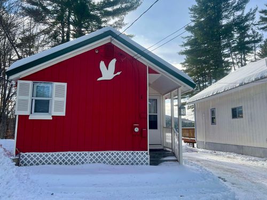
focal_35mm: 26
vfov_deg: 53.1
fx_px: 201
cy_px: 100
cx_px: 134
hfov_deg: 67.3
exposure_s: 1/2404
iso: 50
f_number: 1.5
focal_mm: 5.7
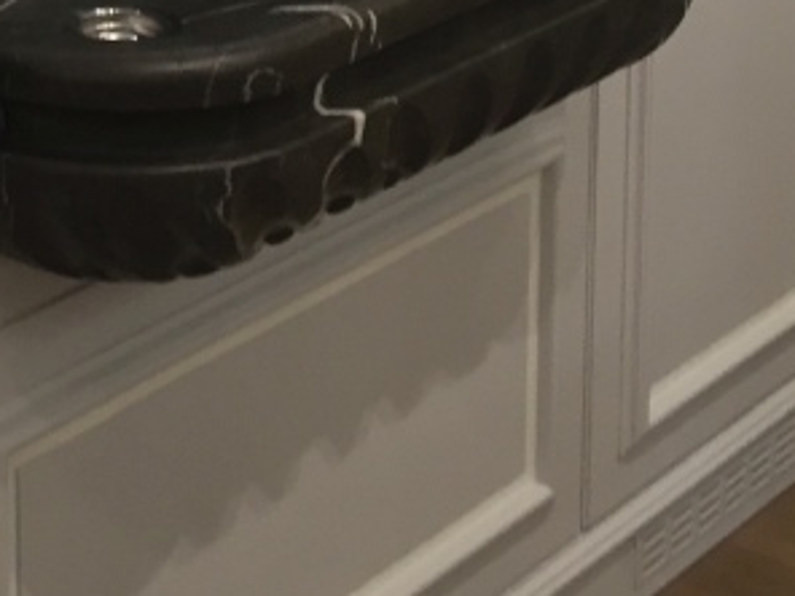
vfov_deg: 14.0
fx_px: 2251
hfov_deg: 19.1
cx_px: -121
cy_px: -341
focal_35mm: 98
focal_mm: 4.15
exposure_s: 1/33
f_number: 2.2
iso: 125
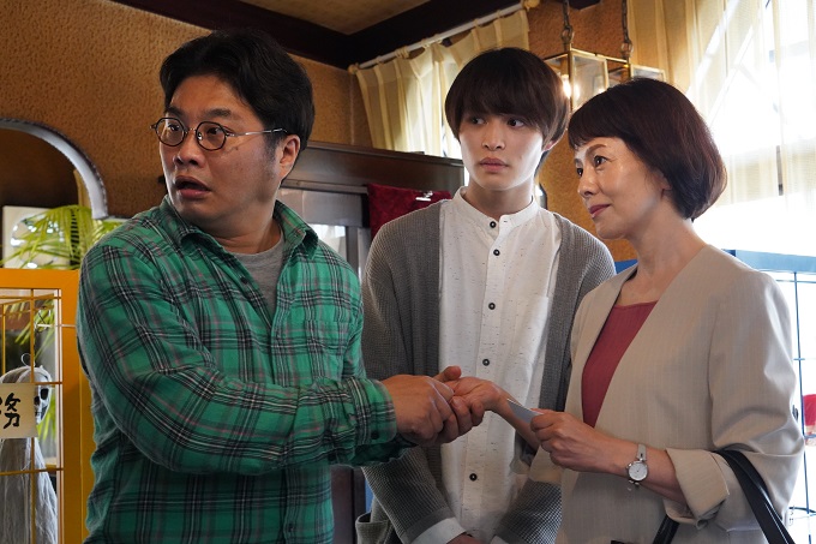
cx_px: 408
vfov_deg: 27.5
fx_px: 1110
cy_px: 272
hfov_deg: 40.4
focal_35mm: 49
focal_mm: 49
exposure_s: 1/100
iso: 10000
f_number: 8
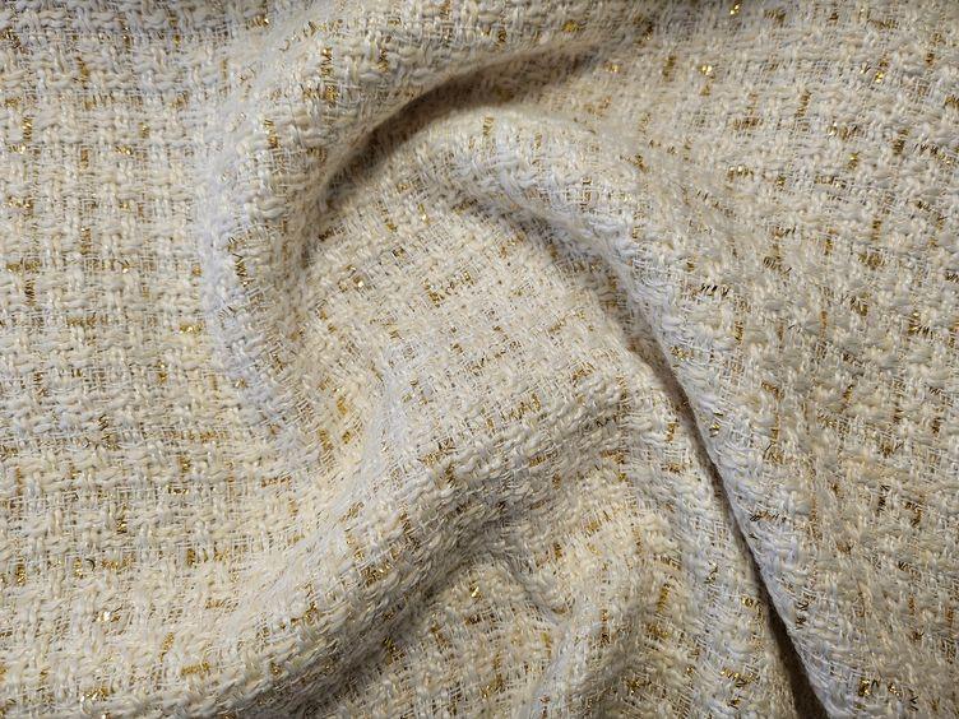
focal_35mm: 24
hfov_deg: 71.6
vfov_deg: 56.8
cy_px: 360
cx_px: 480
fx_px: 665
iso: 80
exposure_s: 1/100
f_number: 1.8
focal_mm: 5
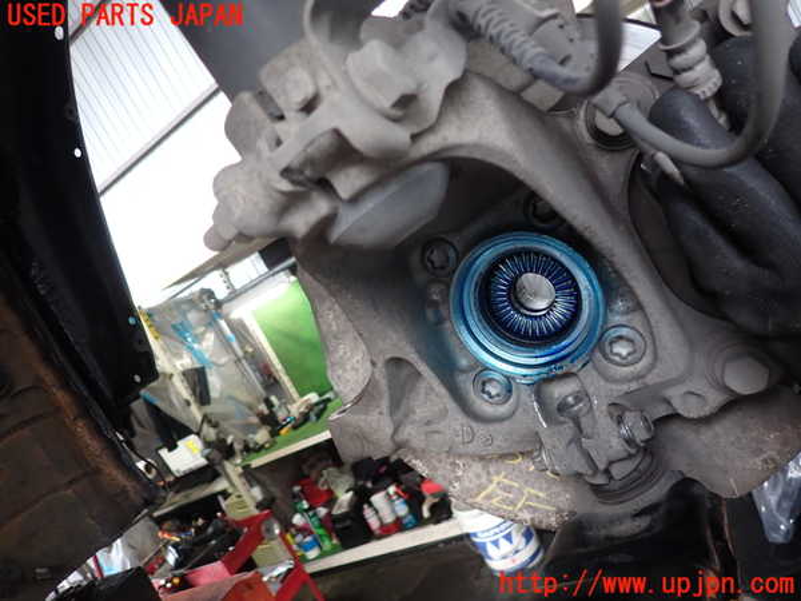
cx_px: 400
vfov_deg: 54.9
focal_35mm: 25
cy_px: 300
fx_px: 578
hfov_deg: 69.4
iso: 200
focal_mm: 4.5
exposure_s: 1/30
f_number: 2
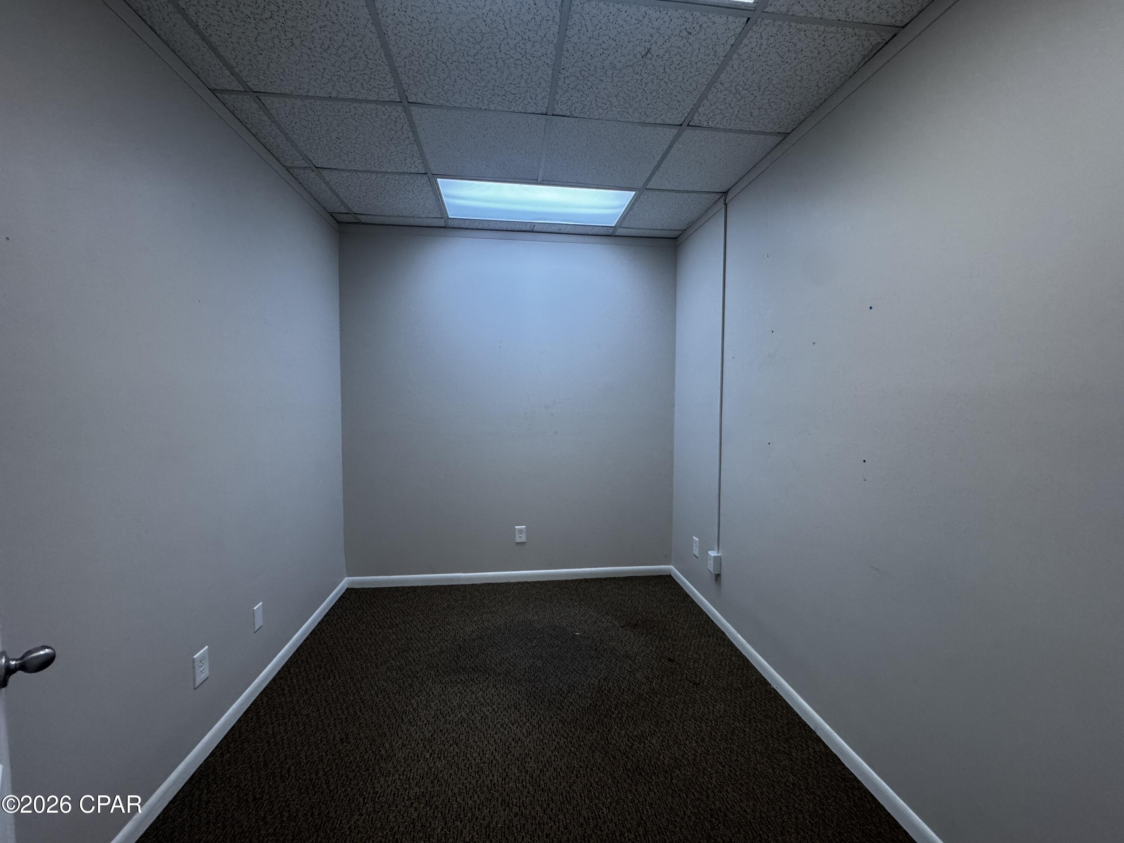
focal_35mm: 14
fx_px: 455
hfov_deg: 102.1
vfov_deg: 85.7
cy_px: 422
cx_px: 562
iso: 250
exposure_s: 1/120
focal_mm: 2.22
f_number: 2.2
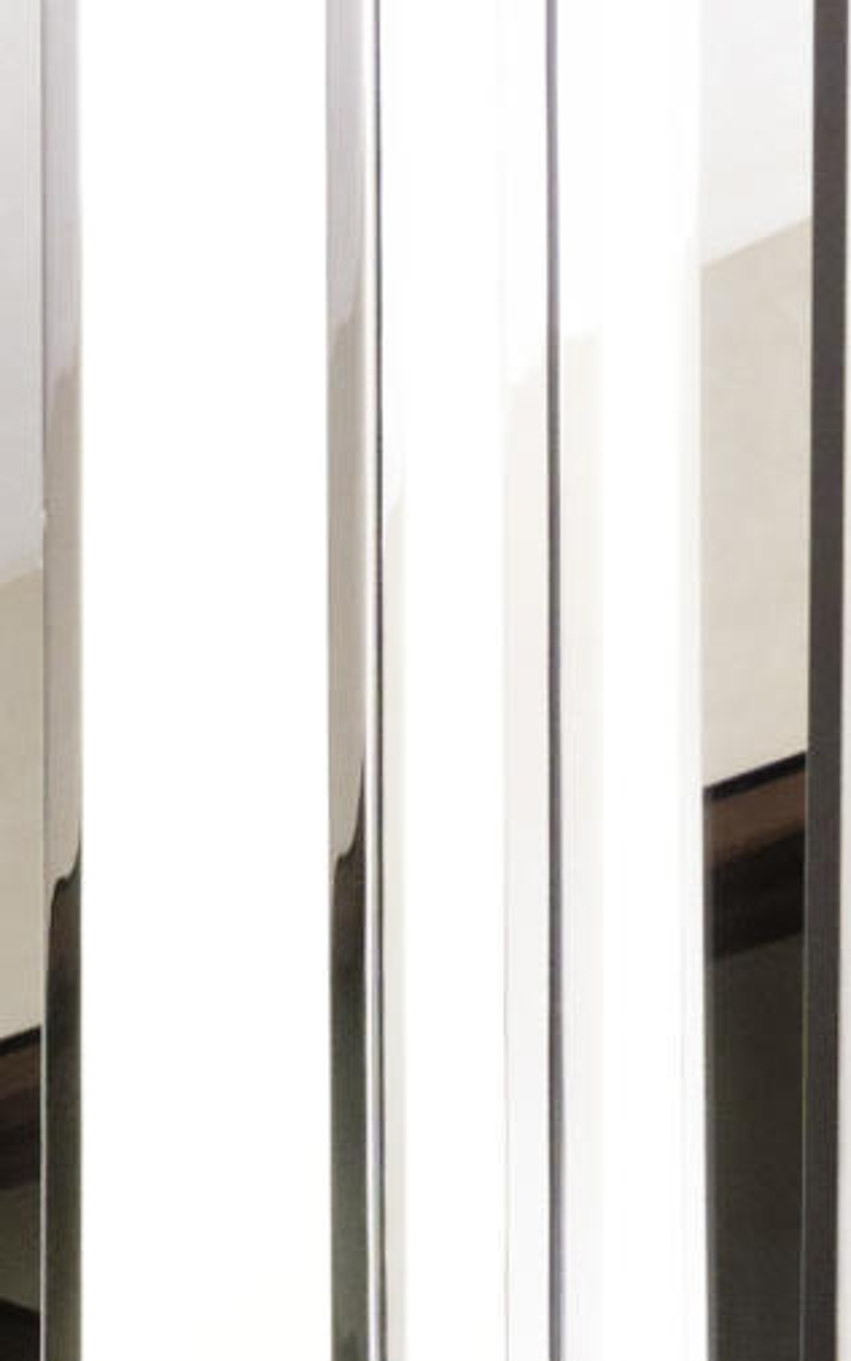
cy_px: 2676
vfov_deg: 15.0
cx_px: -1562
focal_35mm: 115
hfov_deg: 9.4
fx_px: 4264
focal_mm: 19
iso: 2000
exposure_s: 1/160
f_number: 7.1
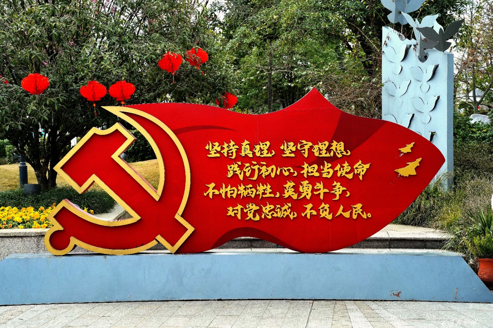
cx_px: 246
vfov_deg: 17.9
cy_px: 164
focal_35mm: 76
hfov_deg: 26.7
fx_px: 1041
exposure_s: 1/640
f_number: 11
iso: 1250
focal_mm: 76
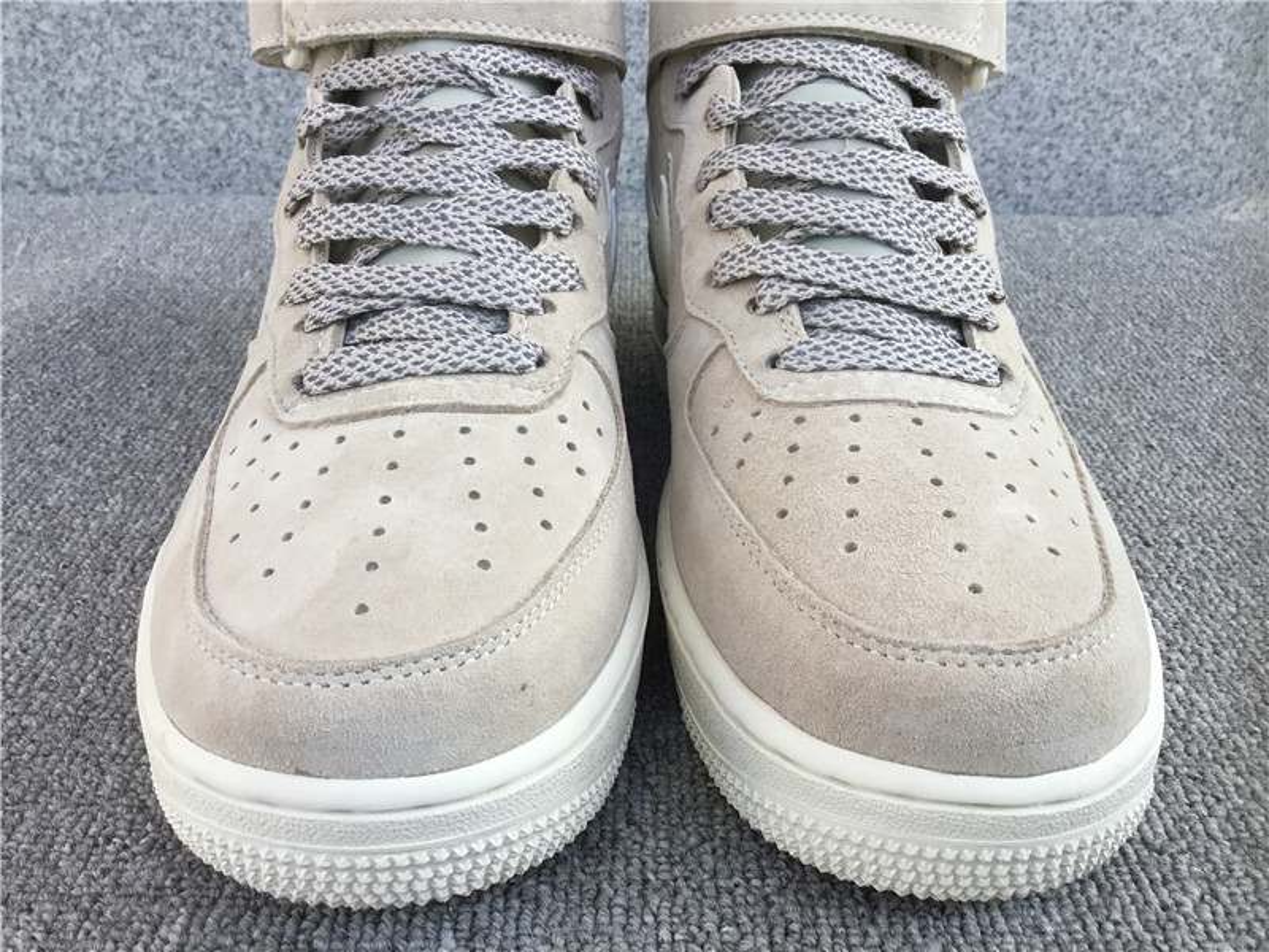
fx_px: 1136
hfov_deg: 58.4
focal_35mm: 31
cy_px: 476
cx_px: 634
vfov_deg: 45.4
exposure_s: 1/176
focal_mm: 3.3
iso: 25
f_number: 2.4
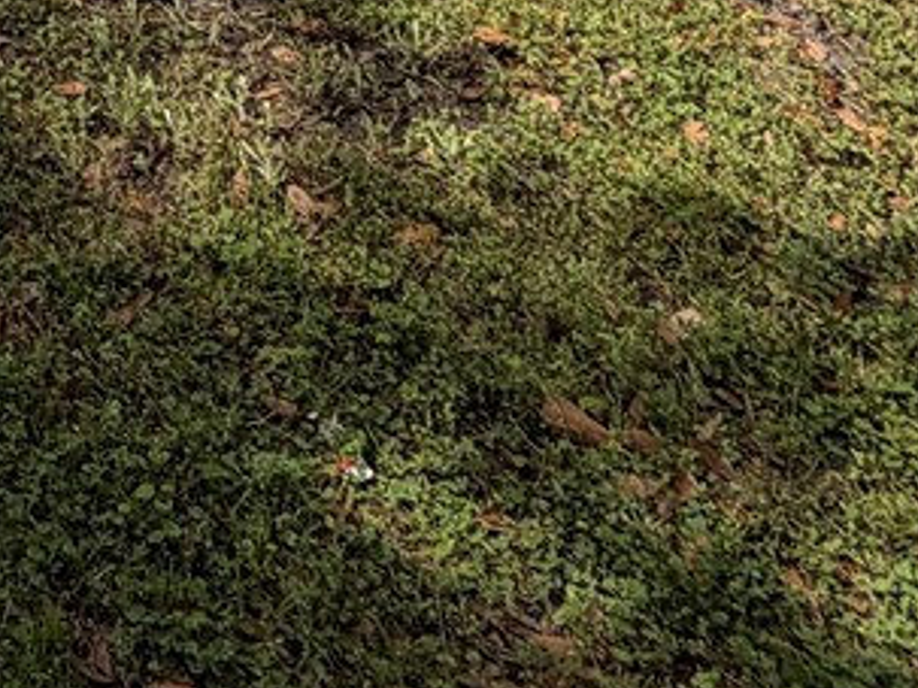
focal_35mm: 74
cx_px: -497
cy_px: -1088
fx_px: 1962
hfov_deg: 21.6
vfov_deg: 13.1
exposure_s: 1/1235
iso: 20
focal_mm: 2.22
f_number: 2.2
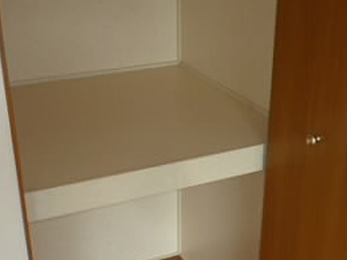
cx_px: 171
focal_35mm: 58
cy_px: 188
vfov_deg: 25.0
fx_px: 581
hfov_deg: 33.2
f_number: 2.8
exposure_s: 1/30
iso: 100
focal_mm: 4.4
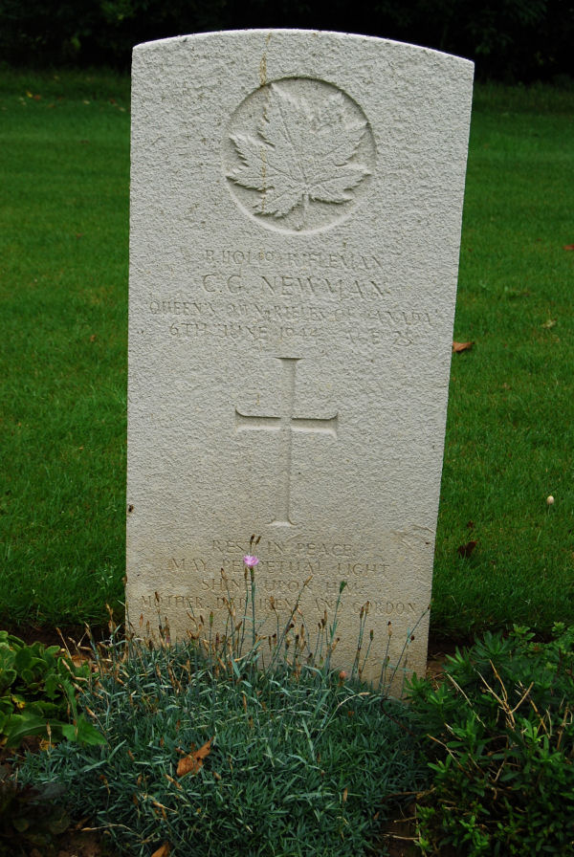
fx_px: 1430
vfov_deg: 33.4
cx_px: 287
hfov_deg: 22.7
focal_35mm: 60
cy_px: 428
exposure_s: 1/200
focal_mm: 40
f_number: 7.1
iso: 200
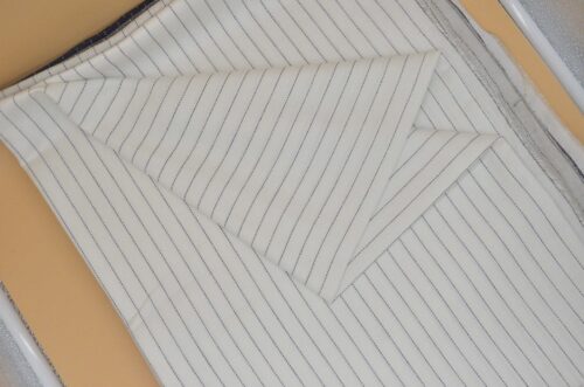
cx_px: 292
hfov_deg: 46.5
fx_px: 680
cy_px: 194
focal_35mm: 42
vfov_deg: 31.7
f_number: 5.6
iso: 5000
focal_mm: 28
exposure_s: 1/8000
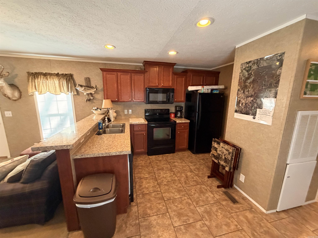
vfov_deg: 85.7
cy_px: 119
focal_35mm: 14
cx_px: 159
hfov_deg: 102.1
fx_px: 129
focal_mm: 2.22
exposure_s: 1/60
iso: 640
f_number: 2.2
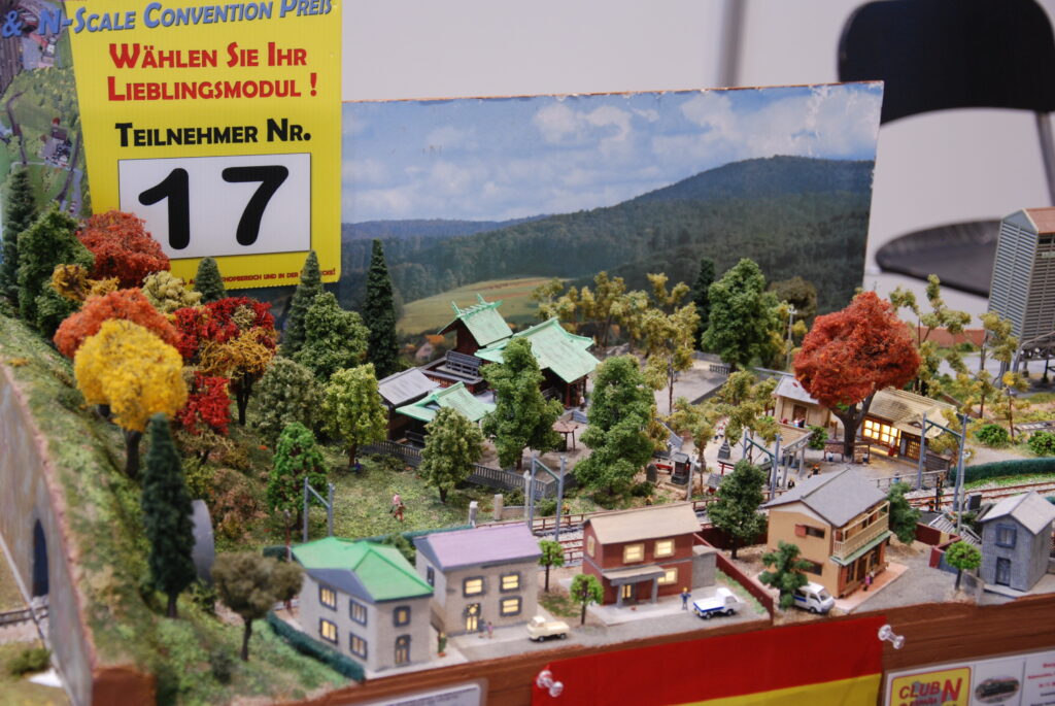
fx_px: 2112
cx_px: 528
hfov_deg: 28.0
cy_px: 353
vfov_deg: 19.0
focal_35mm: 72
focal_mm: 48
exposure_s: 1/10
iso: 400
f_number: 5
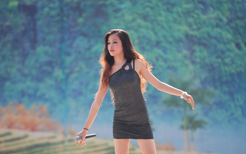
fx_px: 2058
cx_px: 123
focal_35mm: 307
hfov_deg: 6.8
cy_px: 82
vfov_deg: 4.3
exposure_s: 1/500
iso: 100
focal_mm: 200
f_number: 2.8
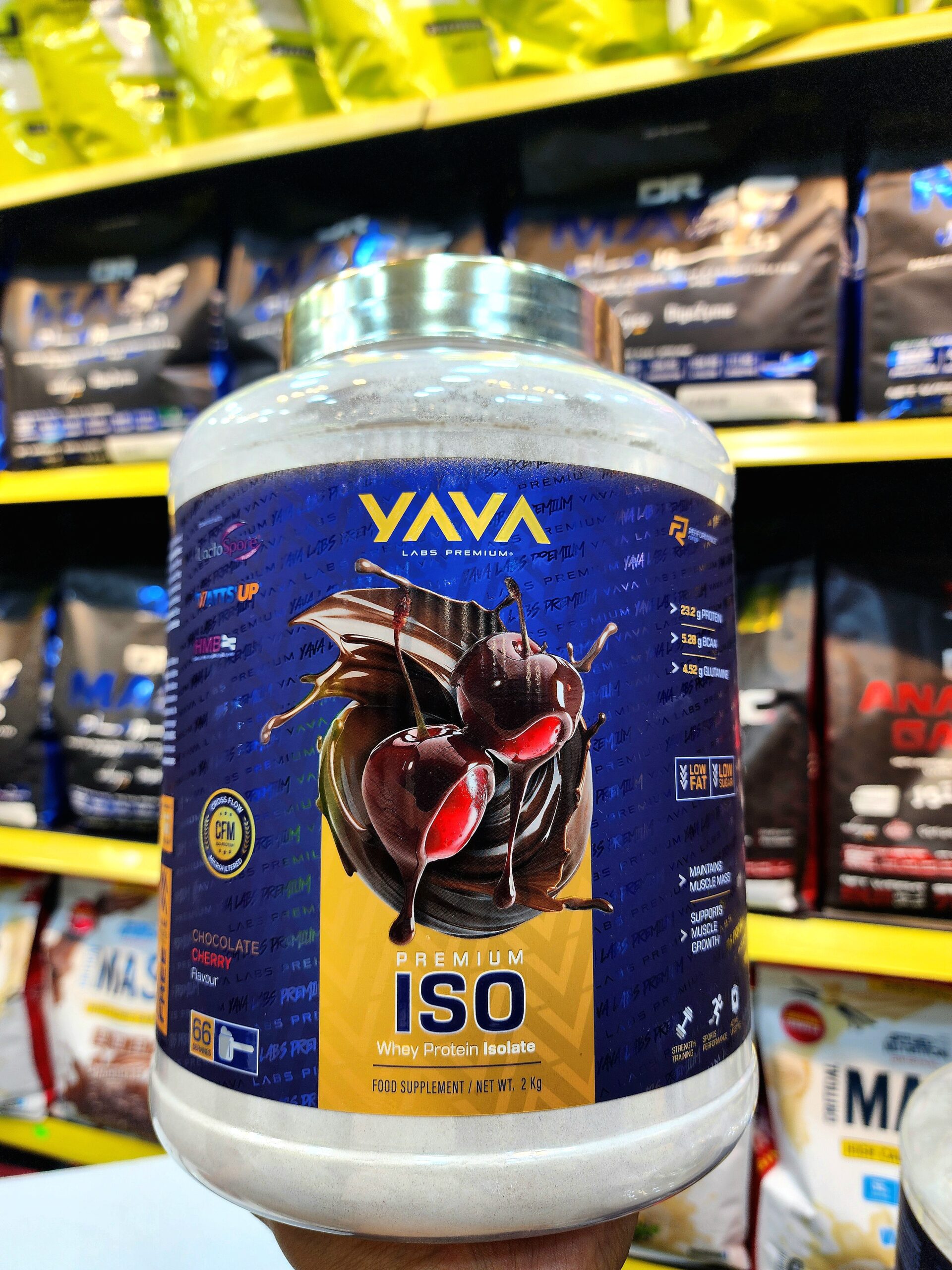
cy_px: 635
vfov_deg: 73.9
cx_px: 476
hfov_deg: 58.9
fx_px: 843
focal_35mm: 23
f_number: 1.8
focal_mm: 6.4
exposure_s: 1/101
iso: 50
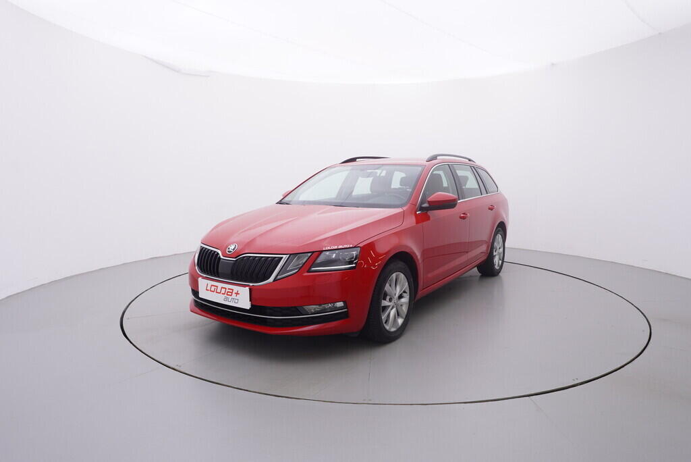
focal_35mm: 22
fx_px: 432
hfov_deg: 77.3
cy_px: 231
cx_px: 346
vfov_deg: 56.2
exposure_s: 1/80
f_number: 5
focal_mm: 15
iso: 200
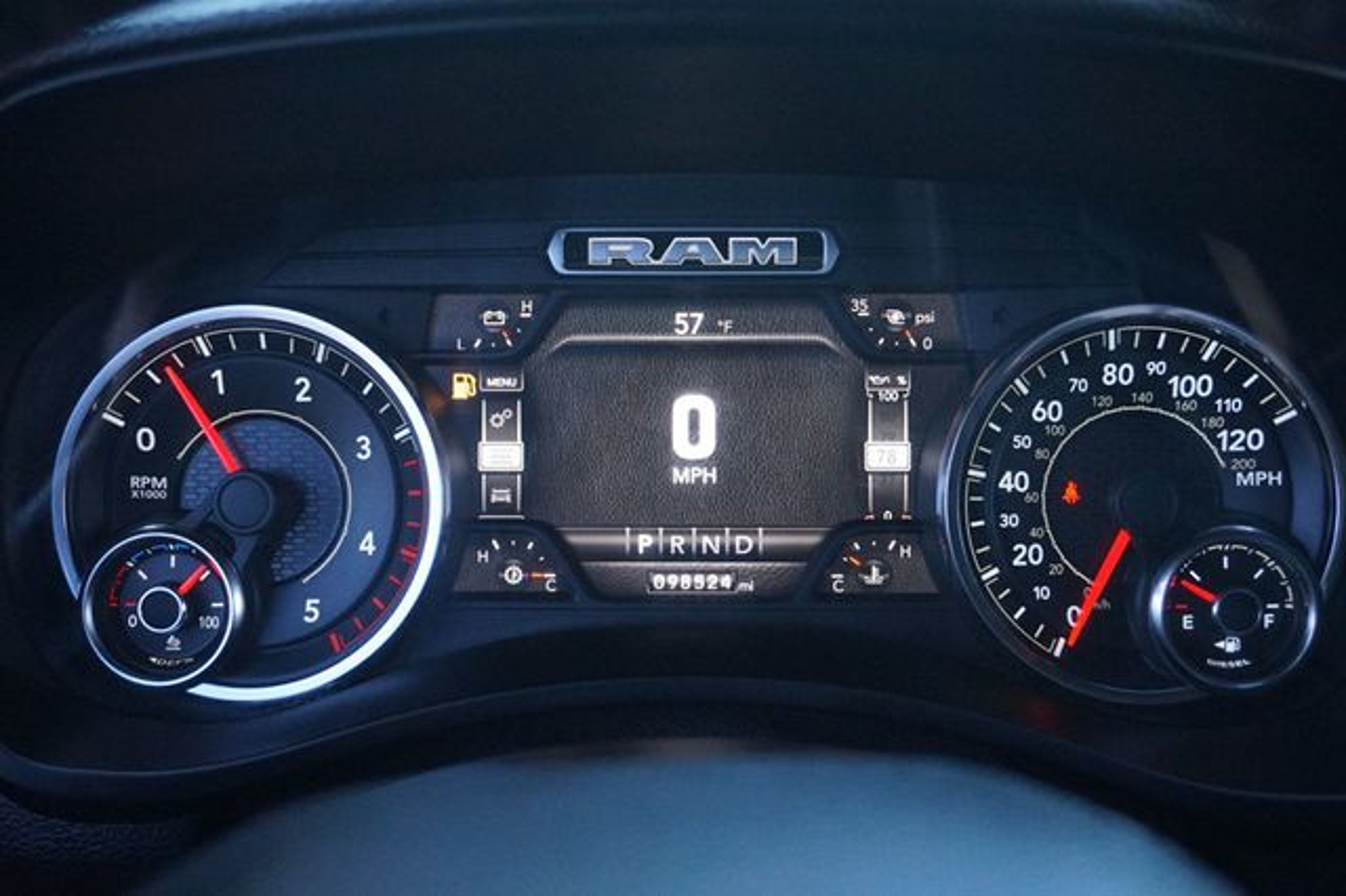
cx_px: 673
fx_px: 1513
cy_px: 448
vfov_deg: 33.0
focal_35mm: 40
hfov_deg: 47.9
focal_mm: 27
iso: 2500
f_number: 4.5
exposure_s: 1/160
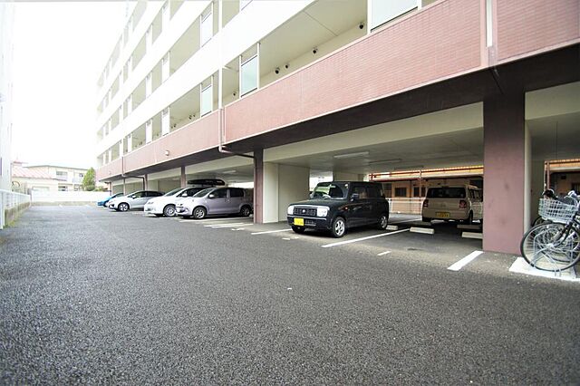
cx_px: 290
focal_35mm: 15
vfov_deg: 77.3
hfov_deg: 100.4
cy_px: 193
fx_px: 242
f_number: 3.5
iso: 100
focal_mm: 10
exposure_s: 1/30
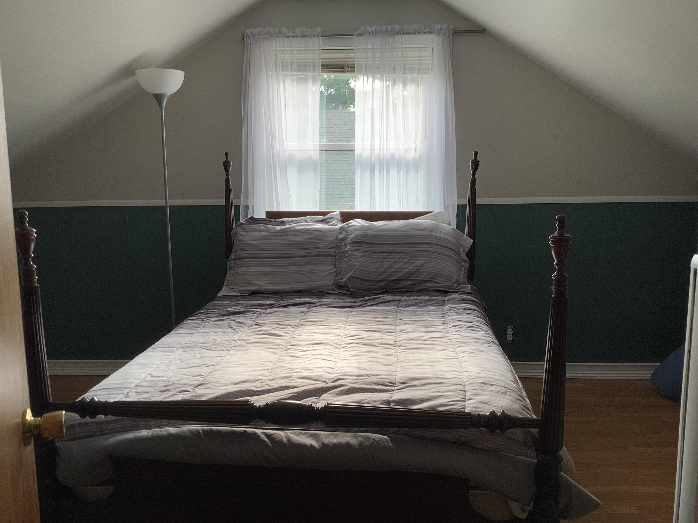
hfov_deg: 58.4
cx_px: 349
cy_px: 262
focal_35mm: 31
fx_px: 625
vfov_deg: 45.4
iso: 40
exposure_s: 1/100
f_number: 2.4
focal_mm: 3.3
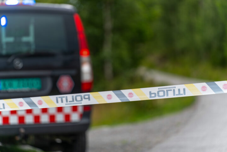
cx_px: 114
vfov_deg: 7.6
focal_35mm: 180
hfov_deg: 11.4
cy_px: 76
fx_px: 1135
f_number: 2.8
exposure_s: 1/800
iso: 250
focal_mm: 180
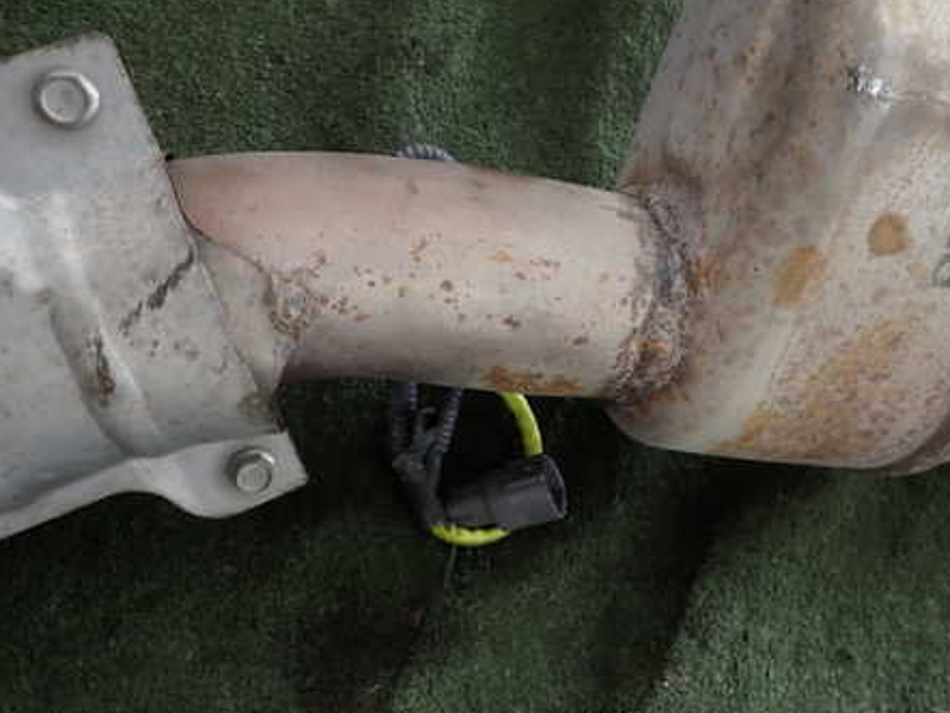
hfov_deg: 53.8
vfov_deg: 41.8
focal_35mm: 34
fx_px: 933
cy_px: 317
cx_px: 539
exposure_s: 1/60
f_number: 2
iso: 200
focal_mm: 4.5
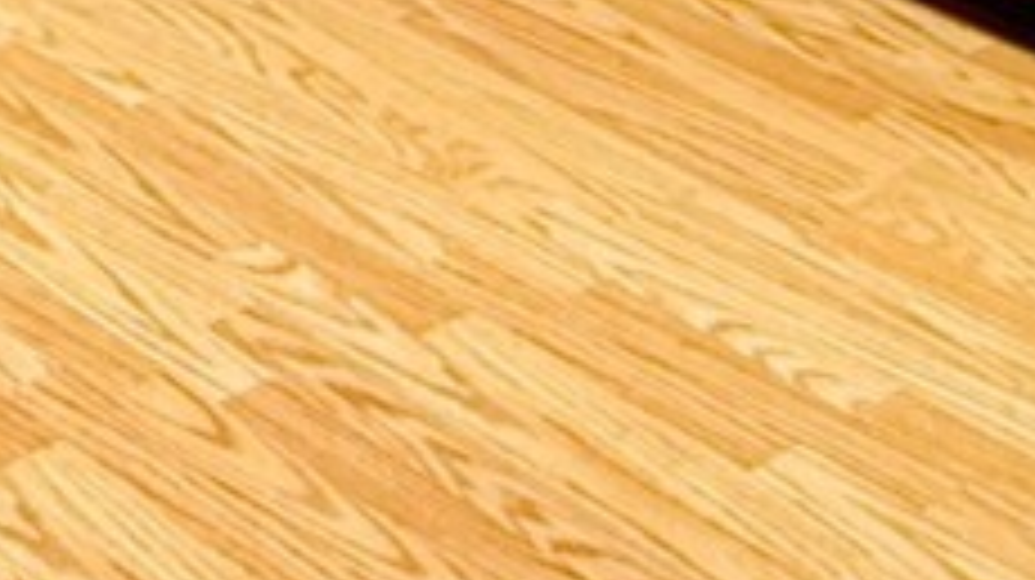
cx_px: -727
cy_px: -1347
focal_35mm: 106
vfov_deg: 8.7
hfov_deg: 17.2
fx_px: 2907
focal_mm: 2.22
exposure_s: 1/55
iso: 320
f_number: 2.2
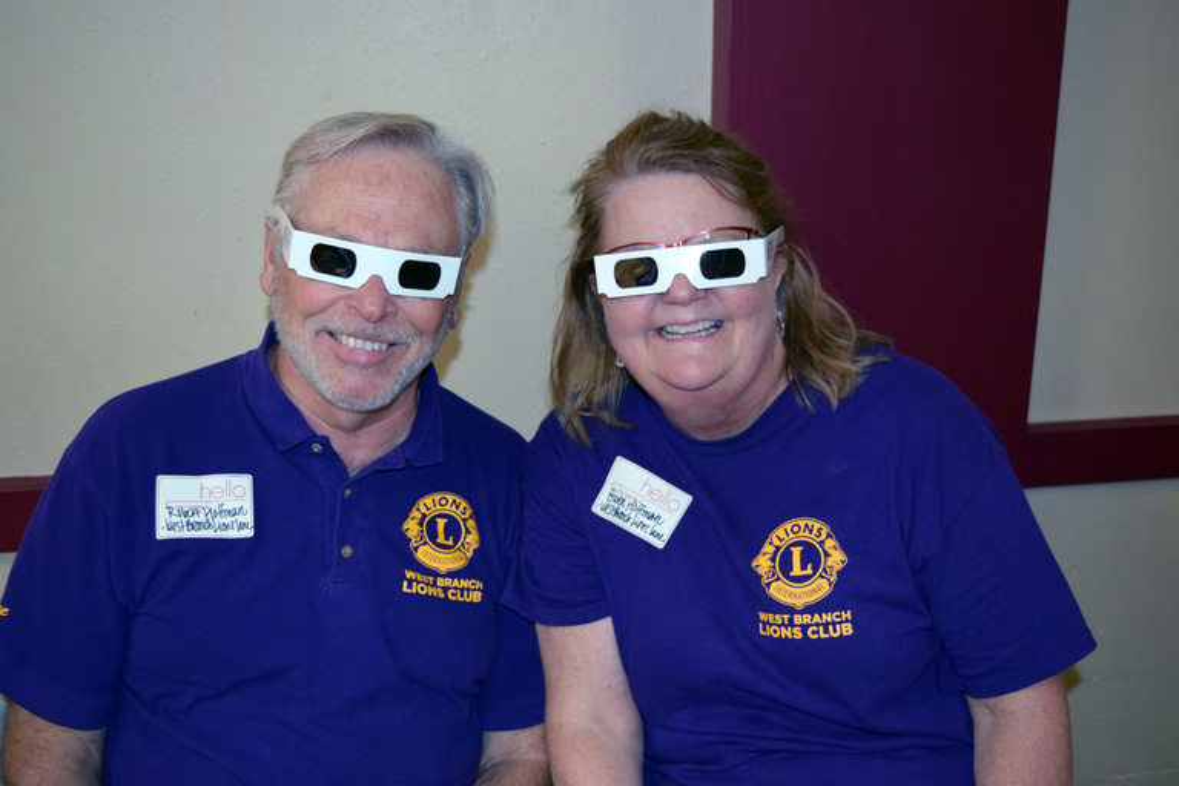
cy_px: 393
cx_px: 590
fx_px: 1228
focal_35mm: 38
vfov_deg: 35.5
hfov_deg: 51.3
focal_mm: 25
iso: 1600
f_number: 4
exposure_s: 1/60
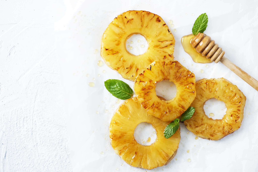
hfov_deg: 19.5
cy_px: 86
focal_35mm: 105
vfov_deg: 13.0
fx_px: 753
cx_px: 129
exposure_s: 1/100
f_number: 5.6
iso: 100
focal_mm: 105
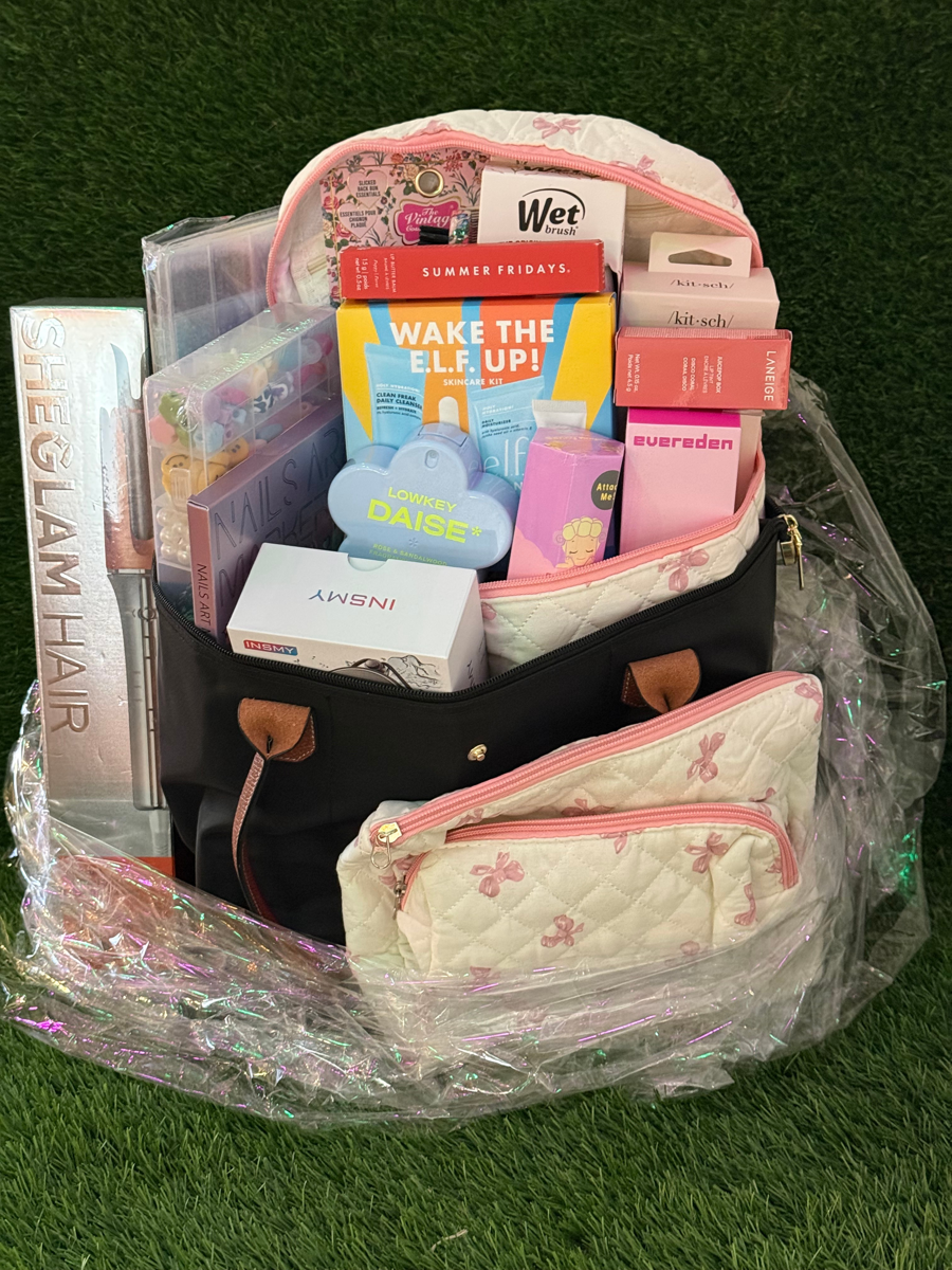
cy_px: 635
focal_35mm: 48
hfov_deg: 30.3
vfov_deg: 39.7
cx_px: 476
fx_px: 1760
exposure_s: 1/30
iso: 500
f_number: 1.78
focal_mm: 6.76
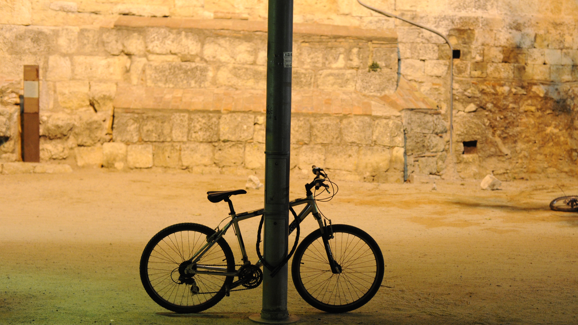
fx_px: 981
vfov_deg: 18.8
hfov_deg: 32.8
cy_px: 206
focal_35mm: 64
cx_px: 338
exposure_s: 1/40
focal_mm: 50
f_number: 2.8
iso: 3200
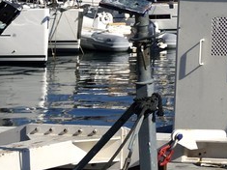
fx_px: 1285
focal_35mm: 196
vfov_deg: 7.2
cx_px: 670
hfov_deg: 8.5
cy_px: -195
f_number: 13
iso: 200
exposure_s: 1/320
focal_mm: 30
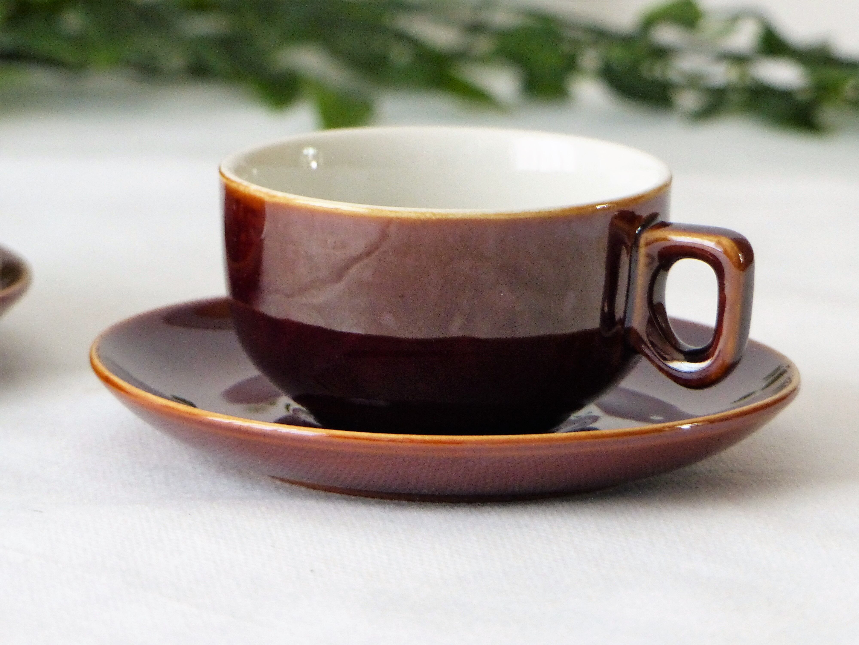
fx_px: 7320
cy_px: 322
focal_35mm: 295
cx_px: 430
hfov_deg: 6.7
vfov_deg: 5.0
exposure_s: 1/40
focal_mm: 48.3
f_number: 2.8
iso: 400
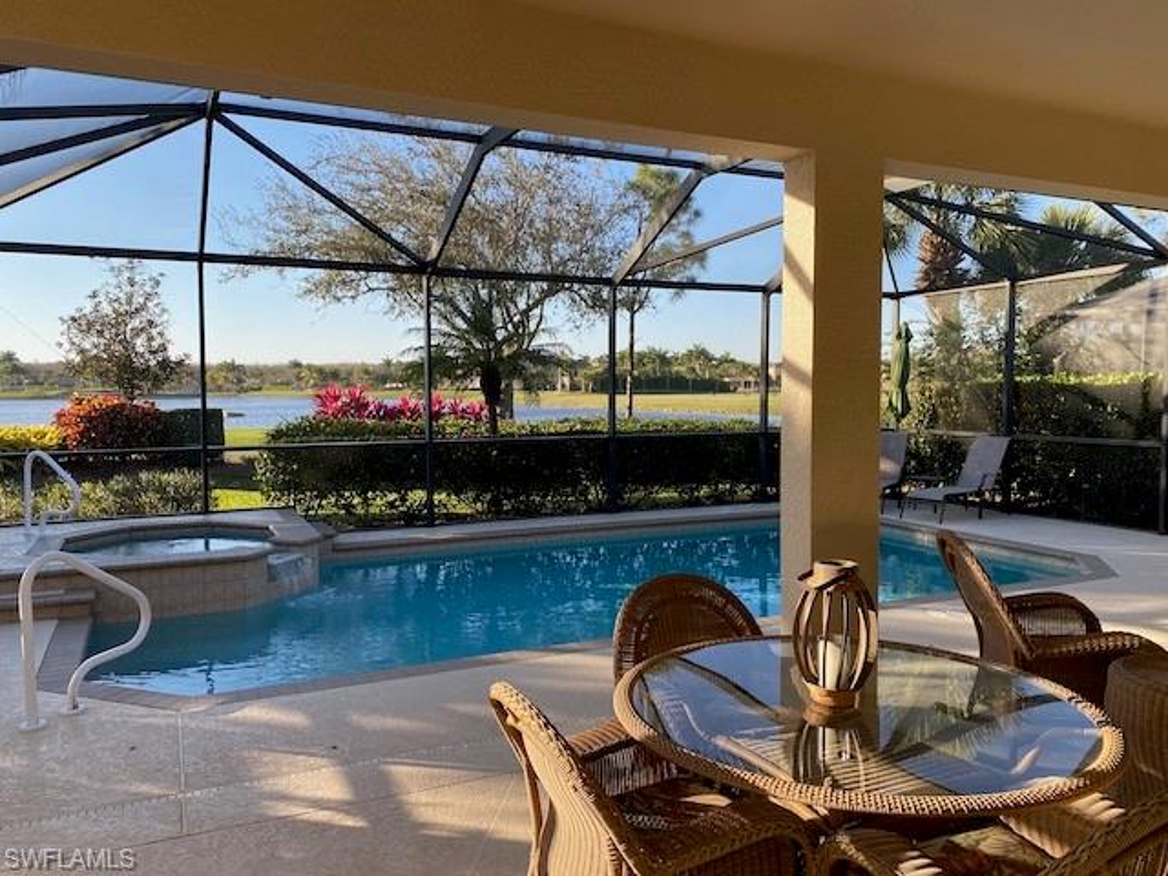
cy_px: 438
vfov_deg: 53.1
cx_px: 584
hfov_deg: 67.3
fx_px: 877
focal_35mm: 26
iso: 32
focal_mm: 4.25
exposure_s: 1/485
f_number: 1.8
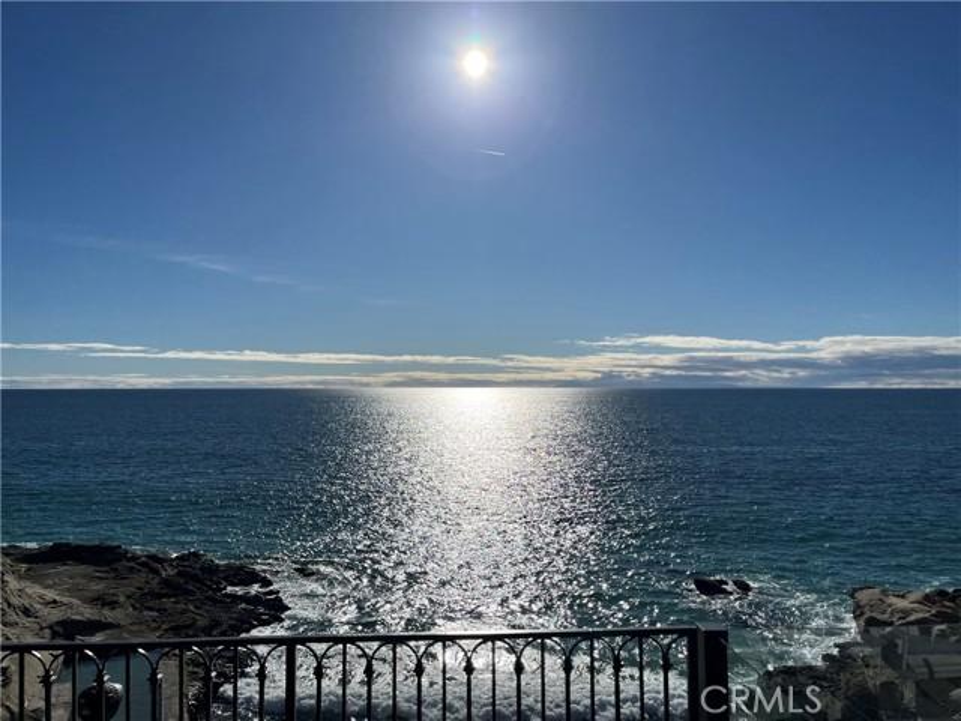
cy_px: 360
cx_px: 480
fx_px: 722
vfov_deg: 53.1
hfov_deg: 67.3
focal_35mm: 26
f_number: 1.6
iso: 40
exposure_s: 1/17241
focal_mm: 5.1
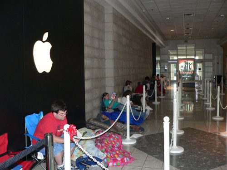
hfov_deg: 51.4
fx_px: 236
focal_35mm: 36
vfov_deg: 39.7
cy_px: 85
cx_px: 114
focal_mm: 6
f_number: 2.8
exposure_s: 1/60
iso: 300
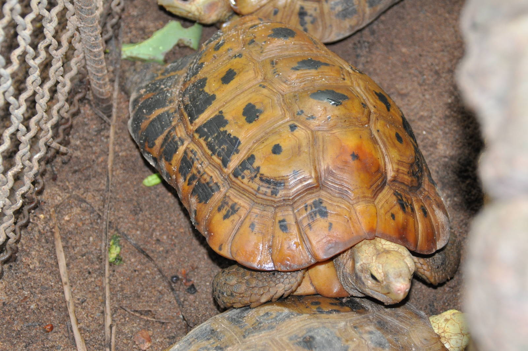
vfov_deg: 13.4
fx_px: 1494
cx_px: 264
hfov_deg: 20.0
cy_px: 176
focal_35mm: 102
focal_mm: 68
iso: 800
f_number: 5.6
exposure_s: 1/60
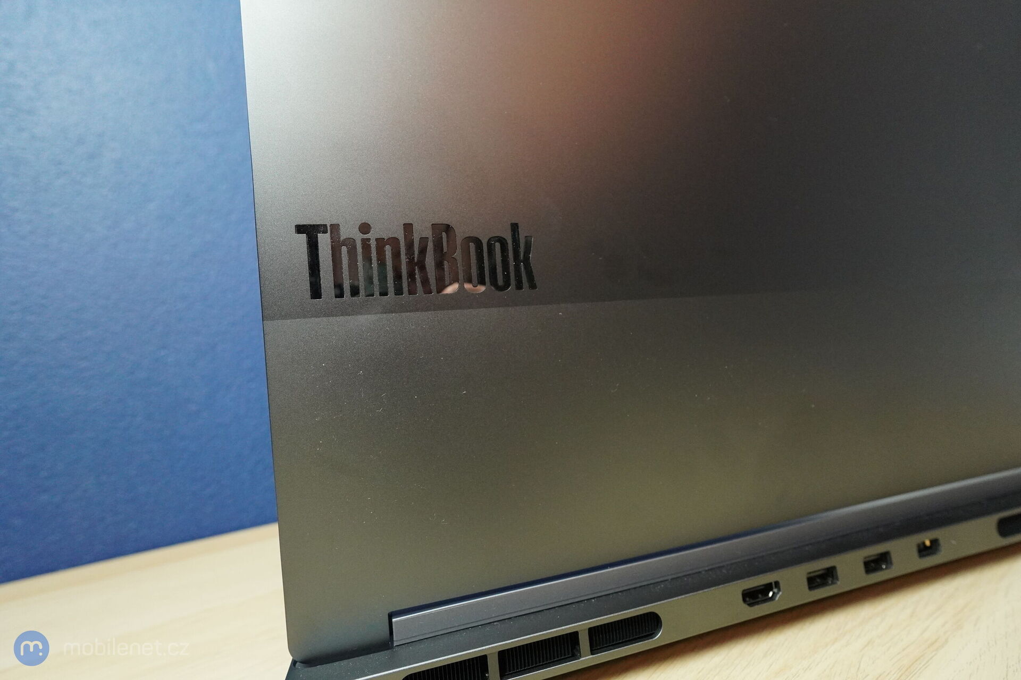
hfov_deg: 95.0
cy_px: 340
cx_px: 510
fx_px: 468
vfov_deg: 72.1
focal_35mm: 16
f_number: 4.5
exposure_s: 1/160
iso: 2500
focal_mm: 11
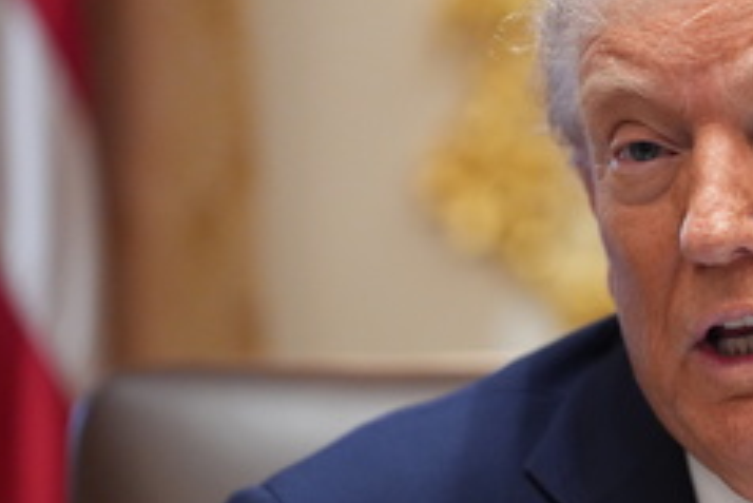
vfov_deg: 3.8
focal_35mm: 365
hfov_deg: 5.6
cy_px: 296
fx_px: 7639
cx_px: 772
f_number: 2.8
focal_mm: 170
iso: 3200
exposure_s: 1/200
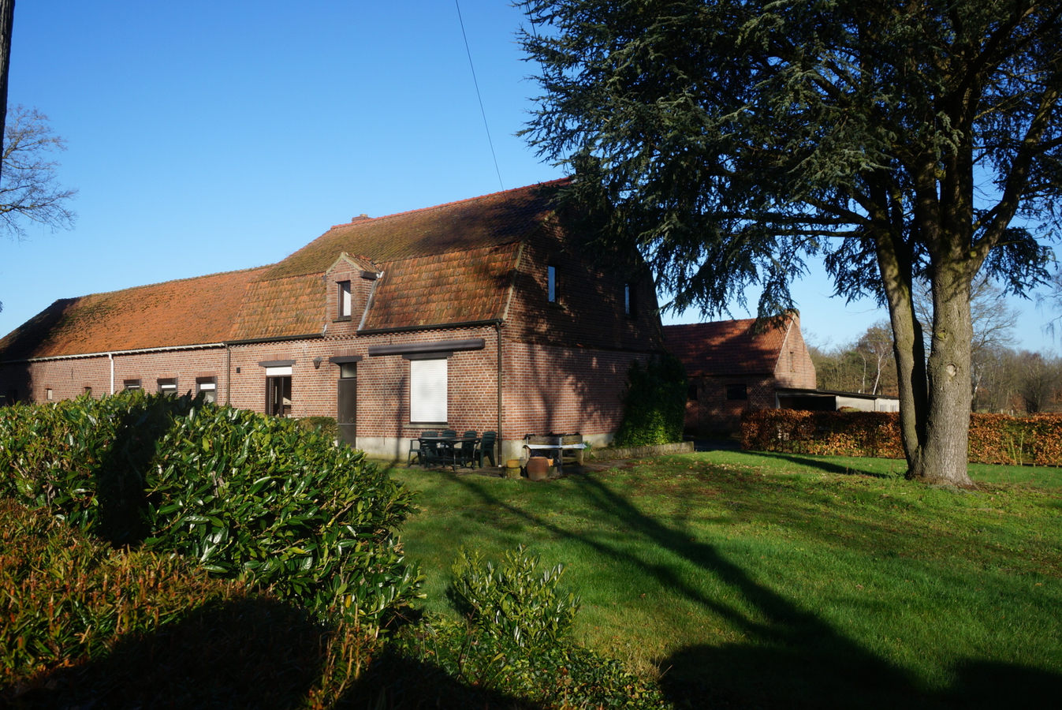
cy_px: 355
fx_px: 797
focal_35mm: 27
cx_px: 531
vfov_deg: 48.0
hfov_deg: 67.3
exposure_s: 1/60
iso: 100
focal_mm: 18
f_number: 13
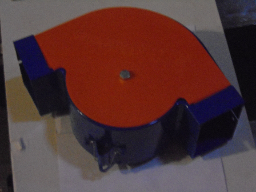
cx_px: 128
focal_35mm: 79
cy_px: 96
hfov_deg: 24.7
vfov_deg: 18.7
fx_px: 584
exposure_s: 1/5
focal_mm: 14
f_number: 6.1
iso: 800
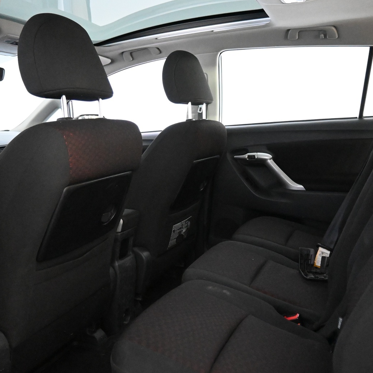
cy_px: 187
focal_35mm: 32
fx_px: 390
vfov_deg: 51.1
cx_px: 204
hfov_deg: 51.0
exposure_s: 1/60
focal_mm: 16
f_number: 3.5
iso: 11400
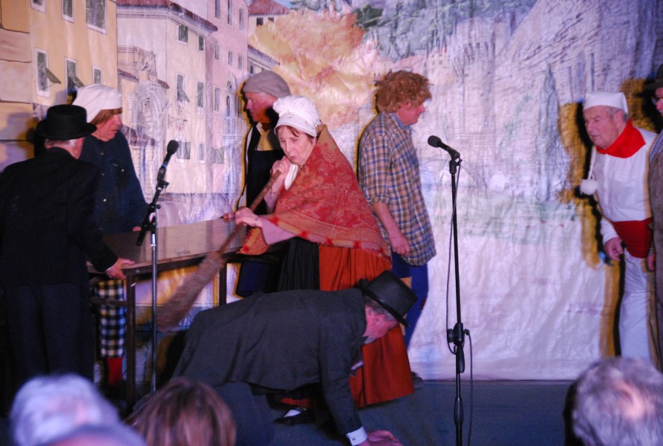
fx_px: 2077
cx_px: 332
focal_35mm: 112
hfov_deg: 18.1
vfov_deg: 12.2
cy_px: 223
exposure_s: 1/60
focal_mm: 75
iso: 1600
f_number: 5.3
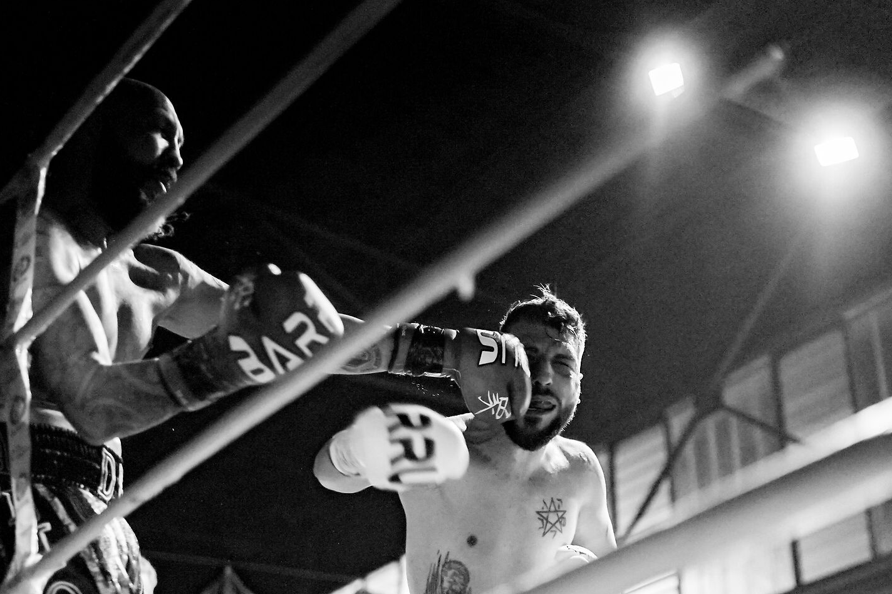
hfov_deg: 33.8
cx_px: 553
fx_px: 1462
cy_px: 452
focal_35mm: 59
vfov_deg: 22.8
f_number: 1.4
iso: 2500
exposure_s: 1/320
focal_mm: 35
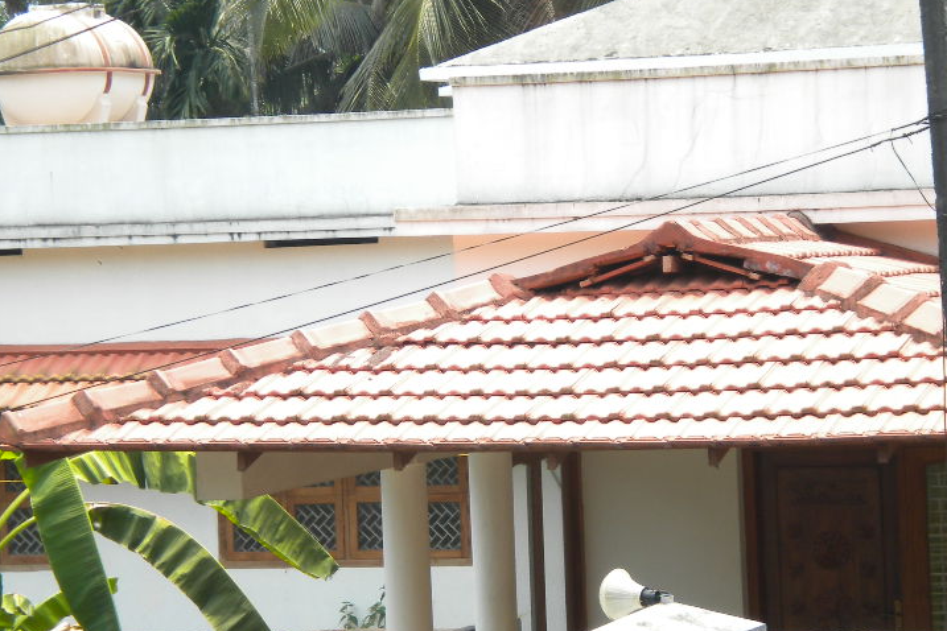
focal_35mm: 156
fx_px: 4103
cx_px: 503
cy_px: 446
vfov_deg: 8.8
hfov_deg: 13.2
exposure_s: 1/143
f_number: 5.9
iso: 80
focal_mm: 18.9
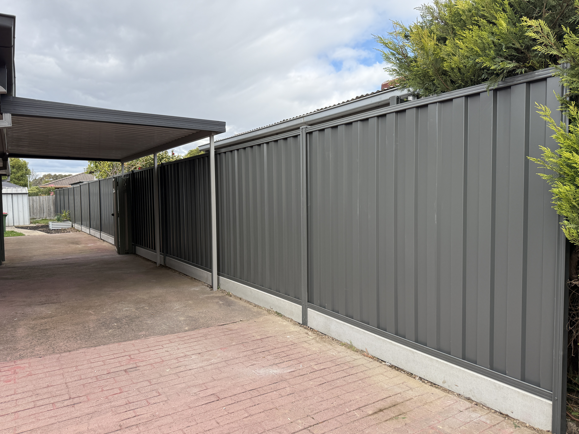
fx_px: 418
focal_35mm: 25
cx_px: 291
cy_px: 216
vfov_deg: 54.9
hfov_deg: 69.4
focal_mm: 6.76
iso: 100
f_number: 1.78
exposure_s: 1/1410
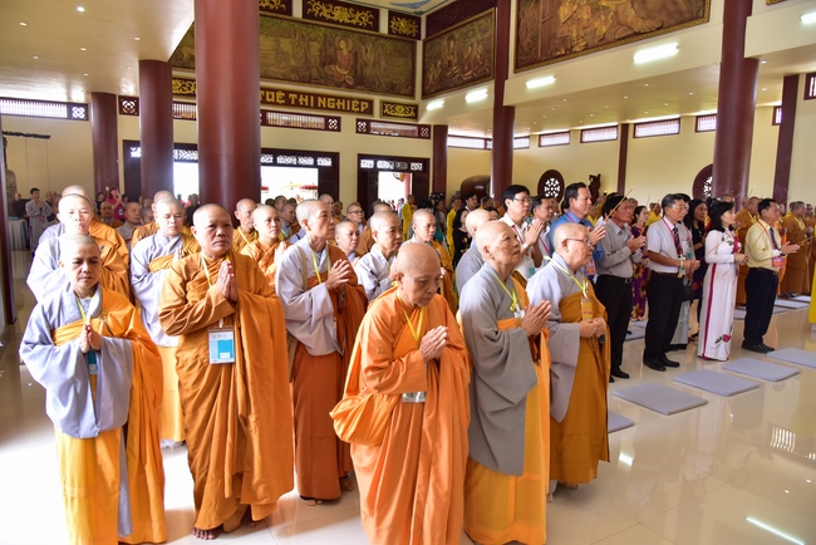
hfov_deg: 73.7
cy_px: 272
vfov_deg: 53.2
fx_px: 544
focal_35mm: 24
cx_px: 408
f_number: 5.6
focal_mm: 24
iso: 640
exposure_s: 1/80
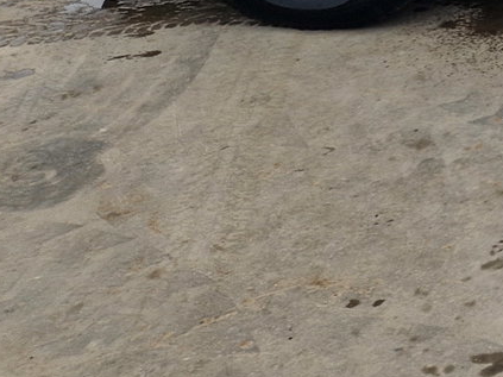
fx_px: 1264
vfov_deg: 14.9
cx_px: 939
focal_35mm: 87
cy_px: -294
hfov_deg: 17.6
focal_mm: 5.4
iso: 50
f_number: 1.8
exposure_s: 1/293
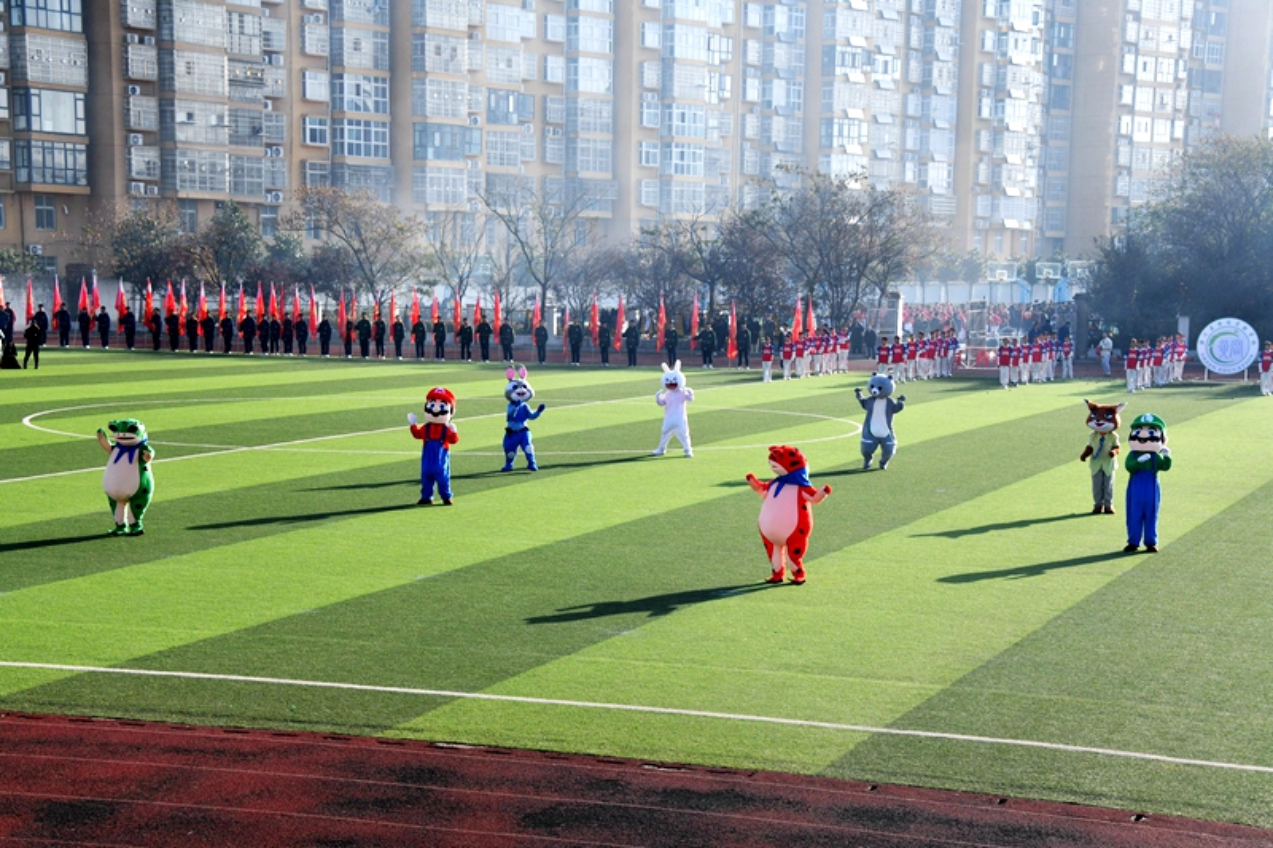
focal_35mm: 68
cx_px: 636
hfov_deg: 29.7
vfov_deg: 20.0
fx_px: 2404
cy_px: 424
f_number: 9
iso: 360
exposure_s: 1/640
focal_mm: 68
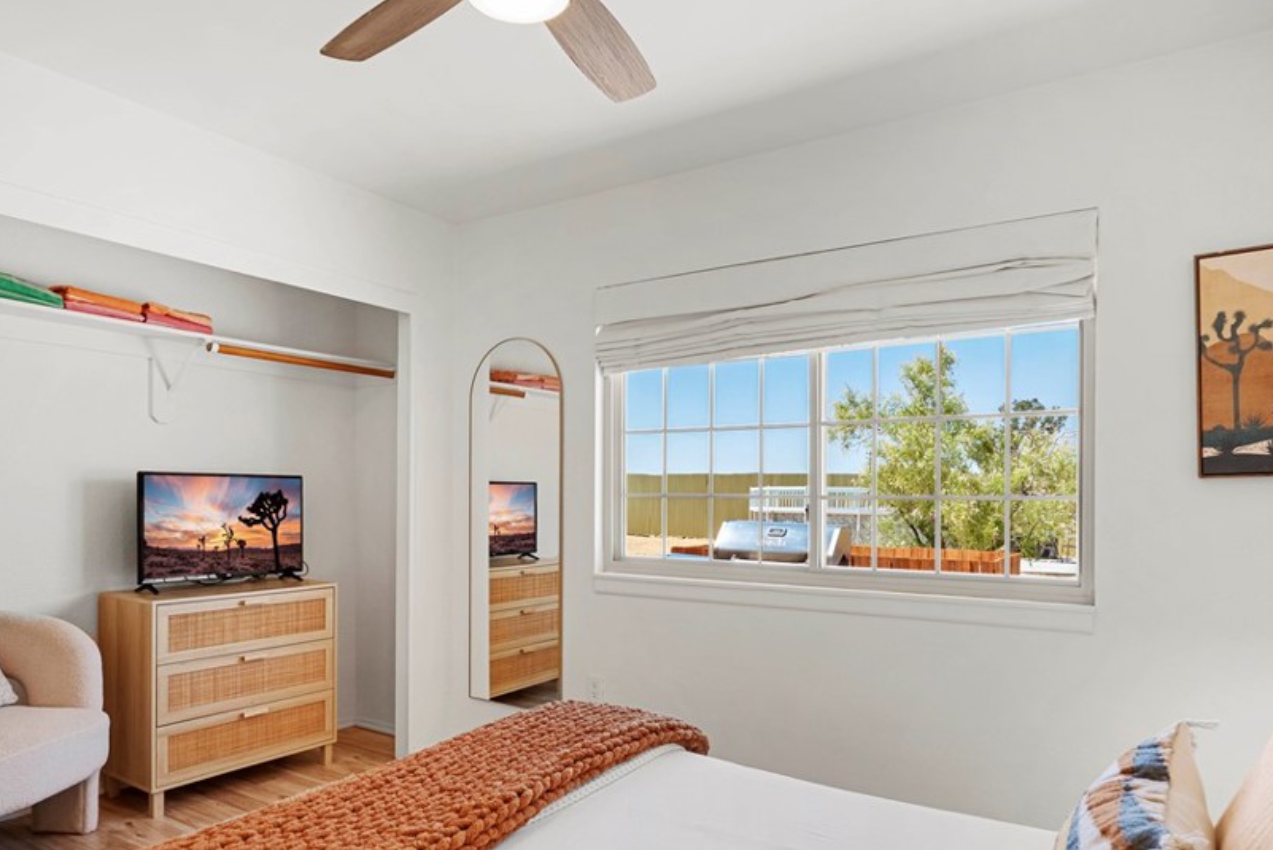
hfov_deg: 76.0
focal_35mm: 23
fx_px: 814
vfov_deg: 54.6
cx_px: 606
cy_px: 524
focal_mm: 18
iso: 400
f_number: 11
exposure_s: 1/800
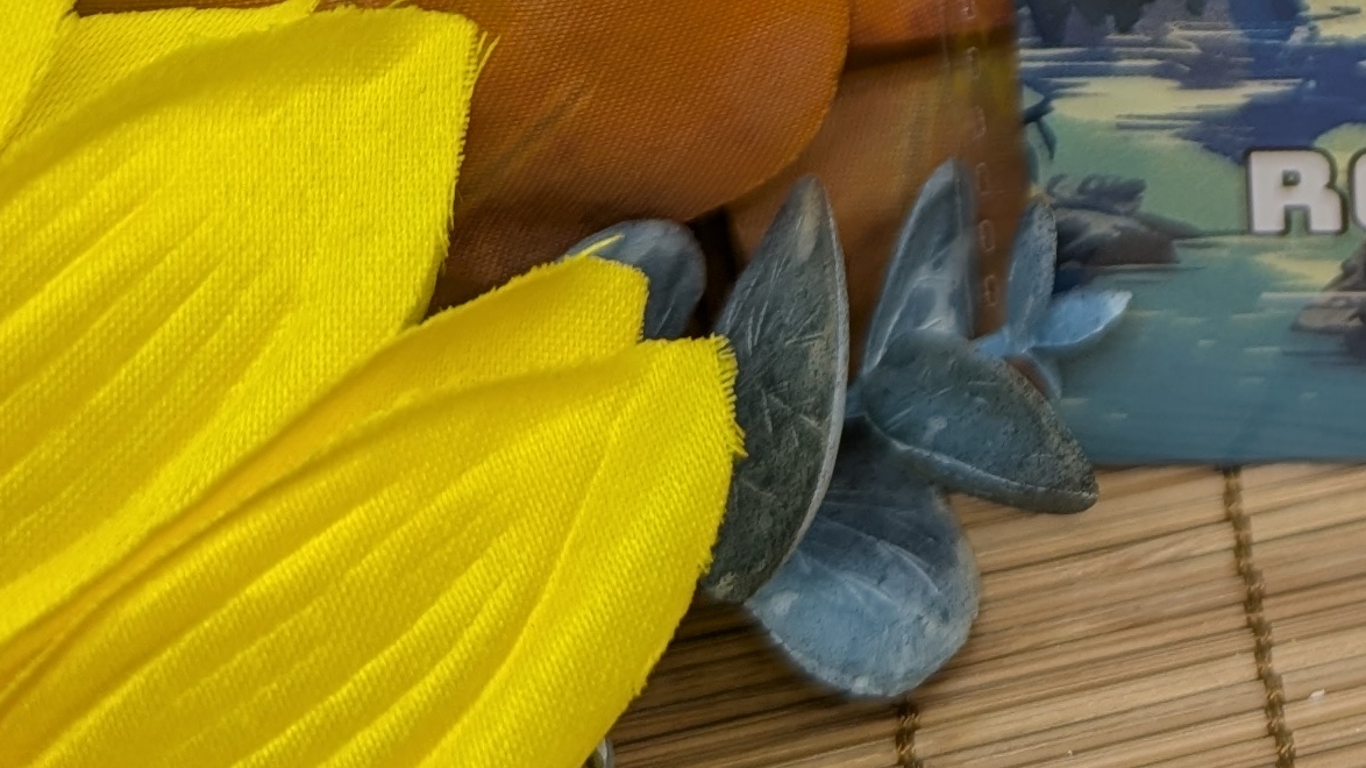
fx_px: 3296
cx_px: 1755
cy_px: -769
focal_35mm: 91
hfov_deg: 21.3
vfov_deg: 11.9
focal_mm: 6.81
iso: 41
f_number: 1.85
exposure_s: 1/220
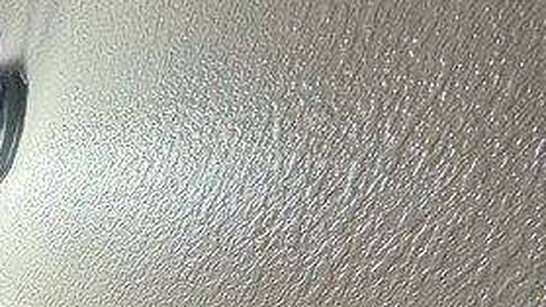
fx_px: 811
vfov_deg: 16.0
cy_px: 636
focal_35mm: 56
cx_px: -350
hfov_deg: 24.5
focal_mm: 2.22
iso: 320
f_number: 2.2
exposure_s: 1/120
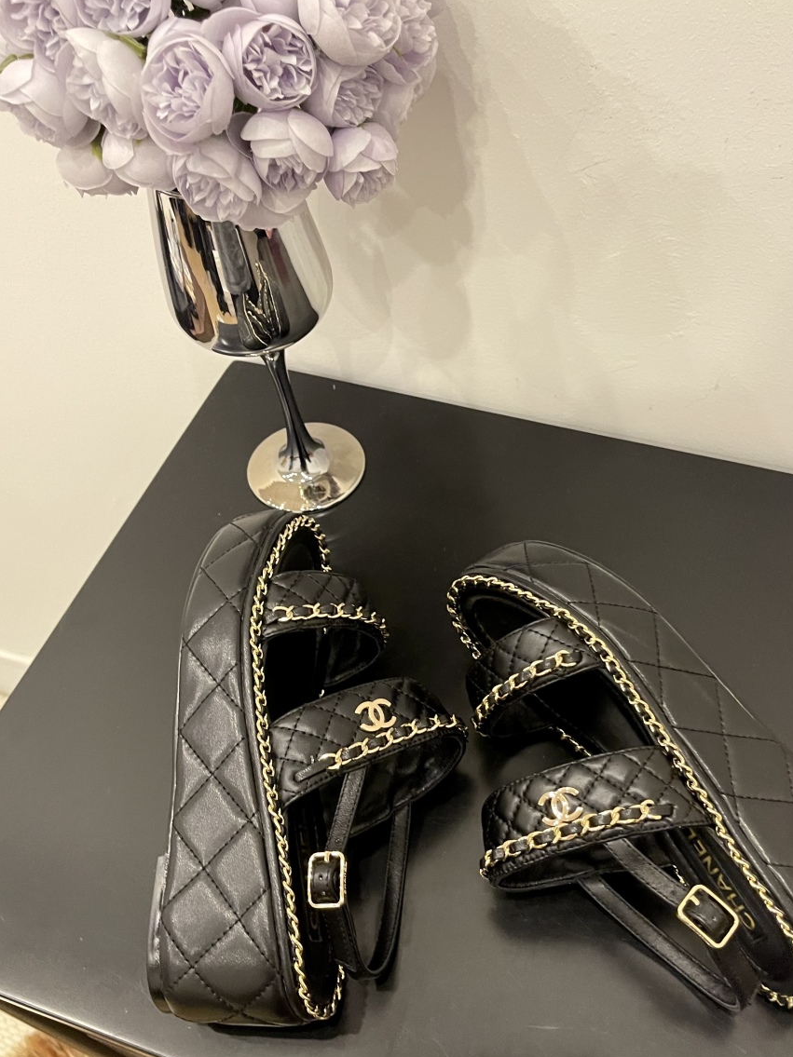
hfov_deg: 42.7
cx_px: 472
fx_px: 1008
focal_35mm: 33
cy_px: 592
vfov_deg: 55.2
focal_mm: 5.1
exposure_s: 1/55
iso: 500
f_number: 1.6
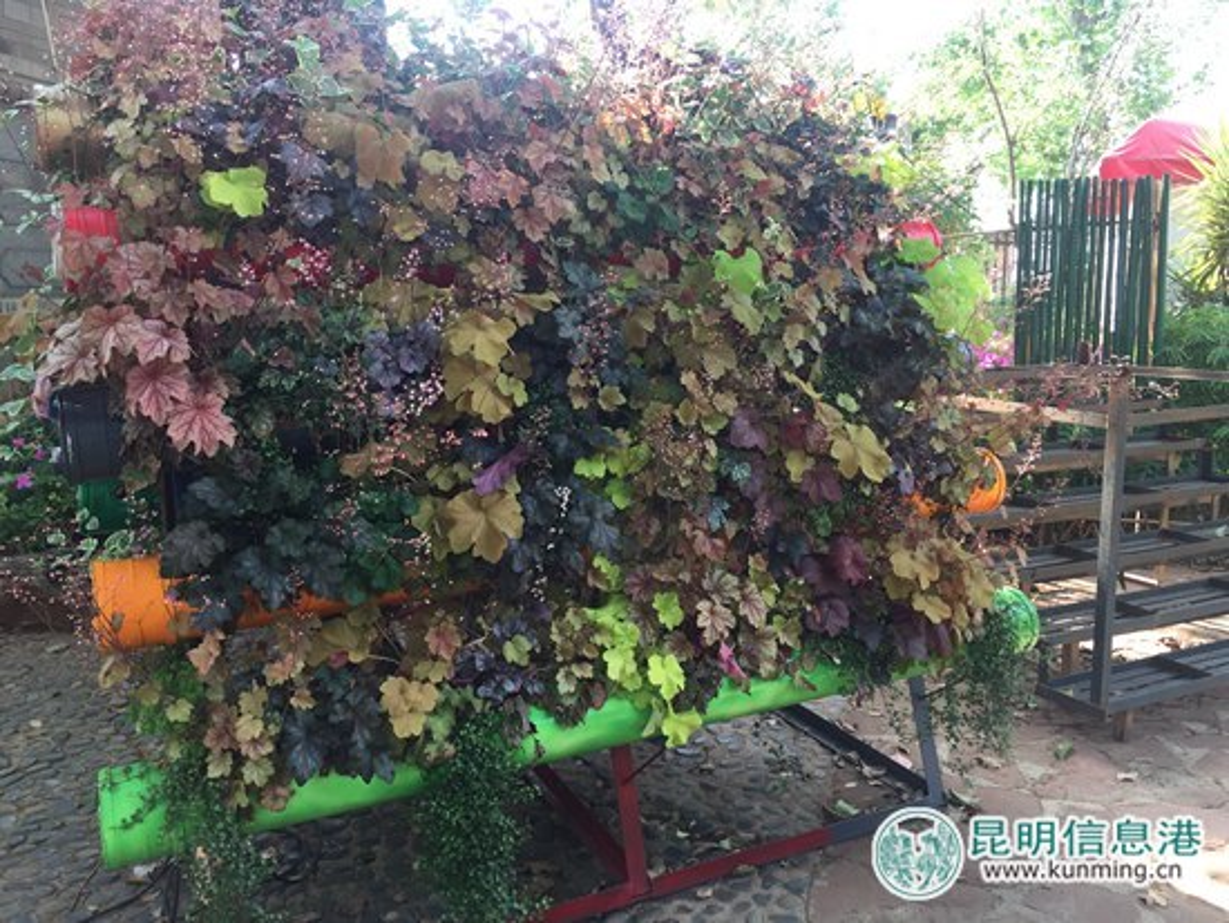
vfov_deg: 48.3
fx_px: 1030
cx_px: 614
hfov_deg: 61.6
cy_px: 462
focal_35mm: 29
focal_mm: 4.15
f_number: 2.2
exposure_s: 1/100
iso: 40
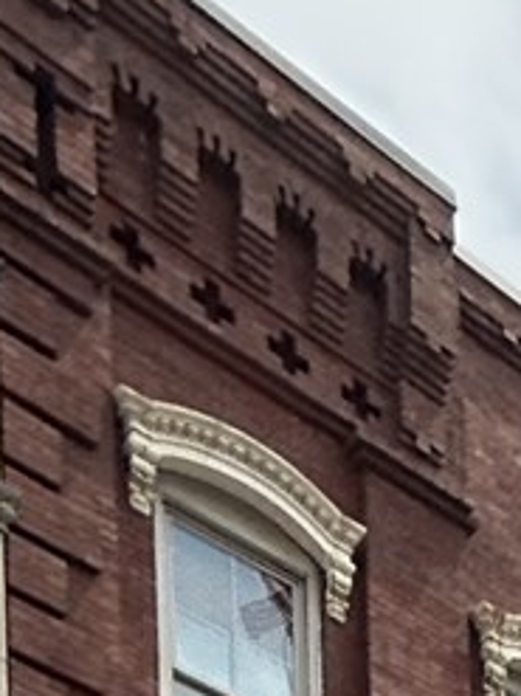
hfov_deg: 13.9
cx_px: 1087
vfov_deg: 11.5
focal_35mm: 87
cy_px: 2088
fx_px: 1747
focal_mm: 2.22
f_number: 2.2
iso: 64
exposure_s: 1/1572
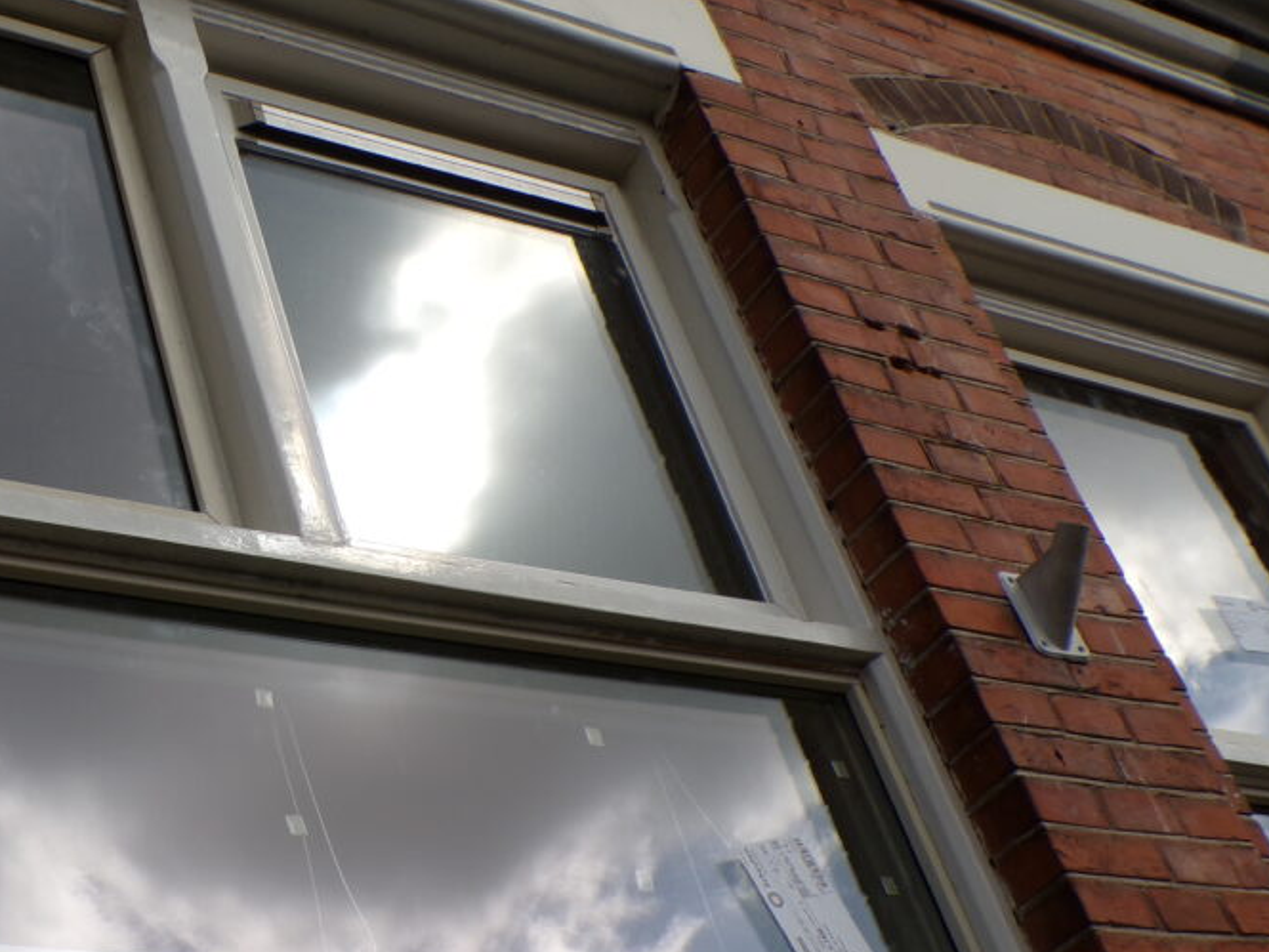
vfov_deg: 25.5
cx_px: 345
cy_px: 668
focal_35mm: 57
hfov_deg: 33.2
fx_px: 2090
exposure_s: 1/450
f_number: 4.9
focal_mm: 6.6
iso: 100
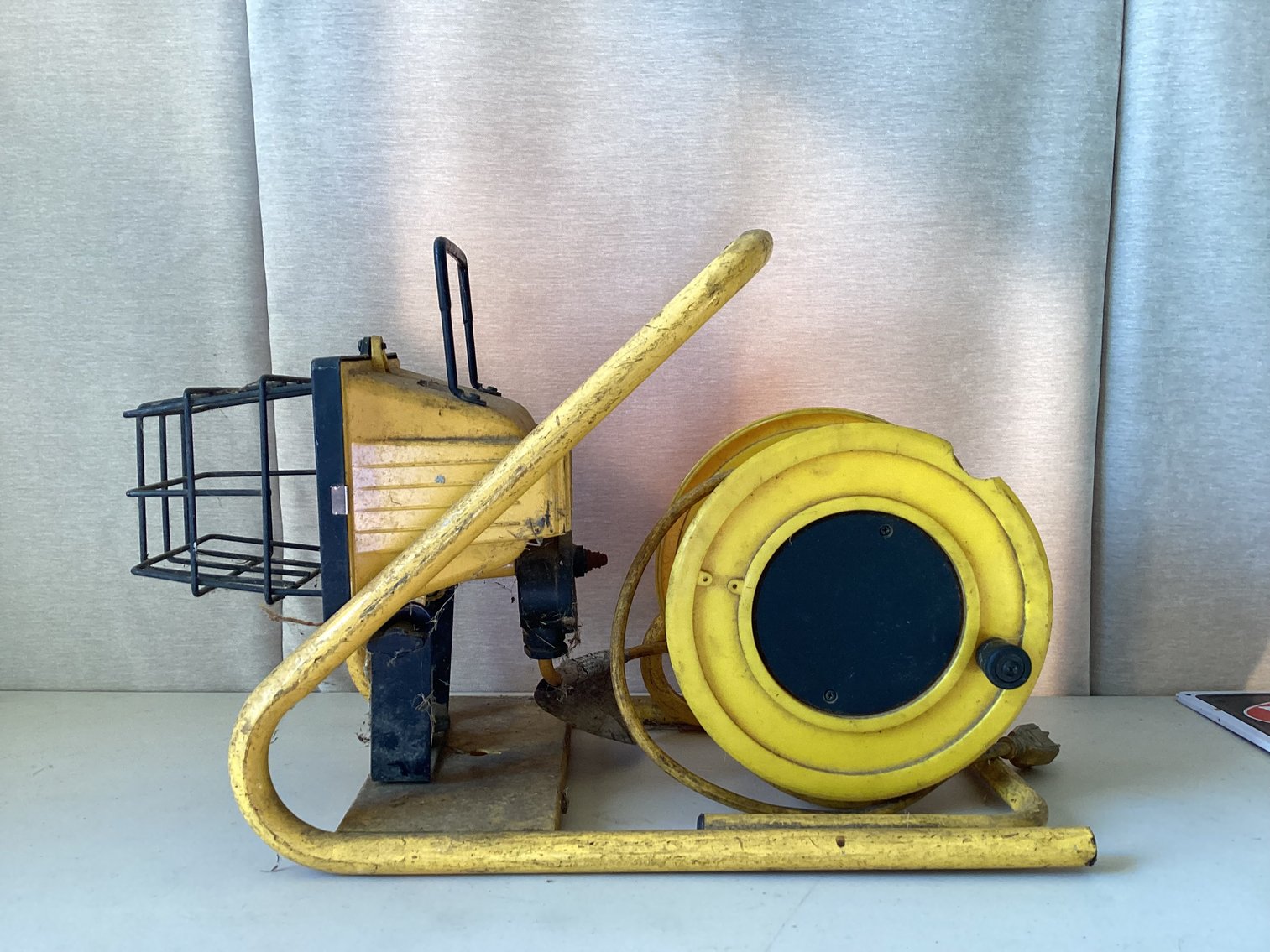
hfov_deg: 58.3
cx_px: 635
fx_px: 1137
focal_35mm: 31
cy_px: 476
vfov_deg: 45.4
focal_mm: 3.3
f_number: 2.4
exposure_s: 1/100
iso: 50
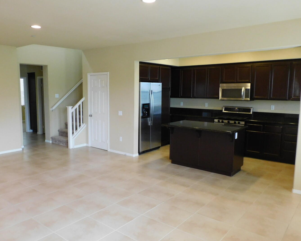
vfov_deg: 51.5
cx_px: 126
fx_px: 249
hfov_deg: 61.9
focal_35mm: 28
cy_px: 121
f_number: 3.3
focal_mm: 4.3
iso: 400
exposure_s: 1/30
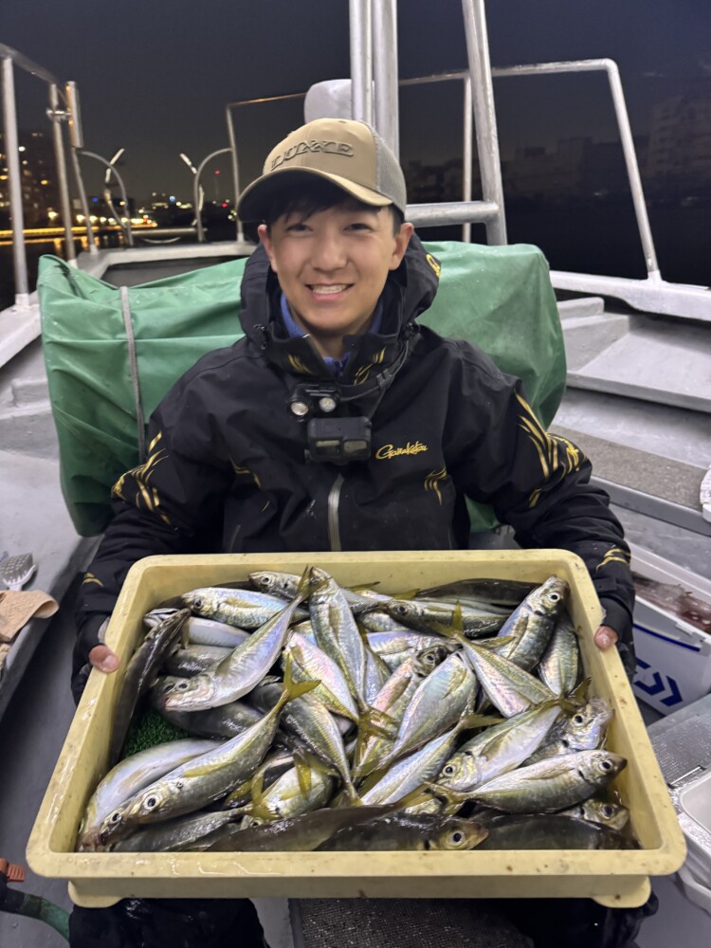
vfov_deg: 71.6
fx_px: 657
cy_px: 474
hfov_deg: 56.8
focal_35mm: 24
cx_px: 356
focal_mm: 6.76
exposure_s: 1/30
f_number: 1.78
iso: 1000
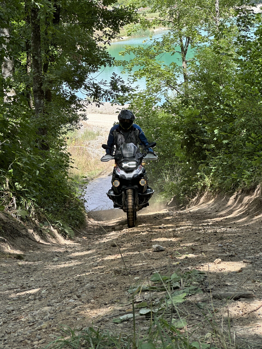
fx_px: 777
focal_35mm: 77
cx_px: 131
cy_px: 174
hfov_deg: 19.1
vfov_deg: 25.3
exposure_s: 1/117
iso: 32
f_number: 2.8
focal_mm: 9
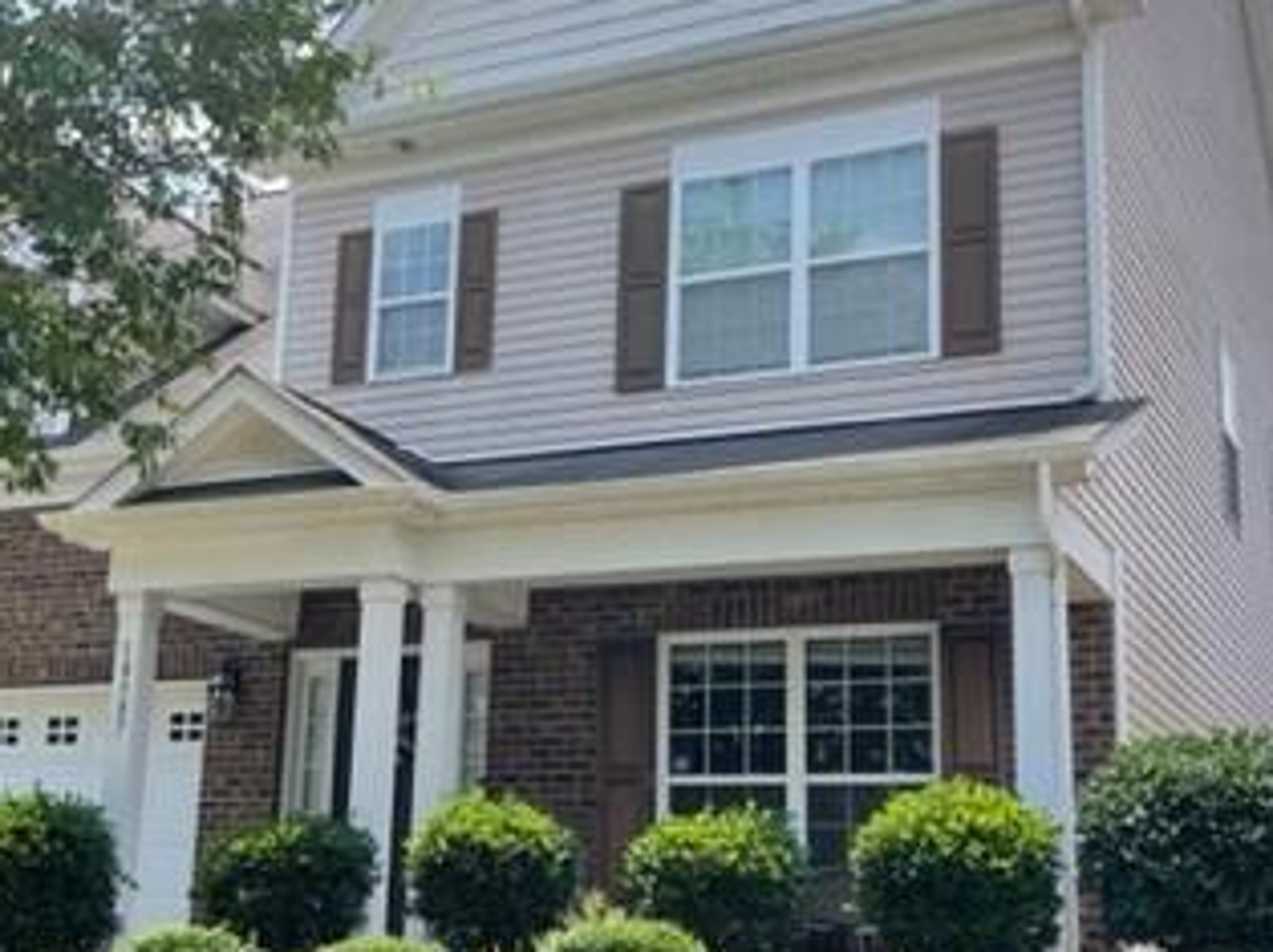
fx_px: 1948
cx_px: 434
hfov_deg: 35.9
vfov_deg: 27.5
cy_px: 482
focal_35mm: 53
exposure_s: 1/1553
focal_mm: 5.1
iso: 32
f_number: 1.6
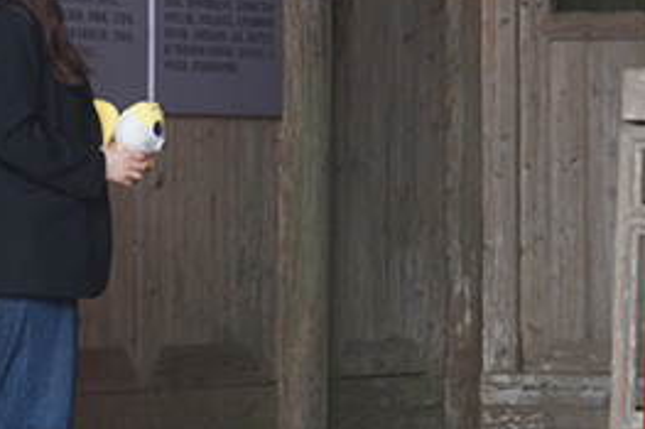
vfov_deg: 4.9
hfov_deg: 7.3
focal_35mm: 280
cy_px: 112
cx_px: 395
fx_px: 5022
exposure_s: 1/160
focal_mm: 63
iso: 400
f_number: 5.6
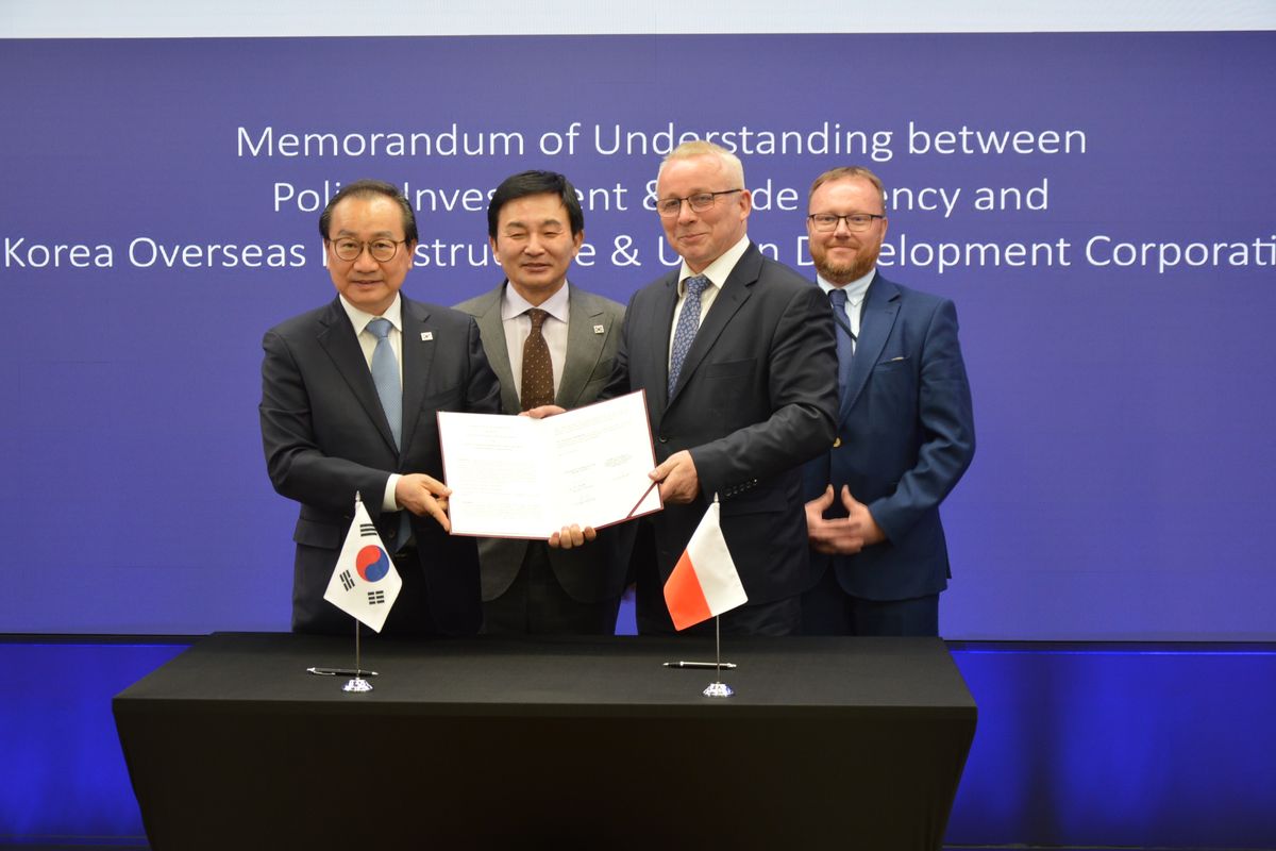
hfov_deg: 33.4
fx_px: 2127
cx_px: 638
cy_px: 426
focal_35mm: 60
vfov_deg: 22.6
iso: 400
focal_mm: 40
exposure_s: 1/50
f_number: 4.5
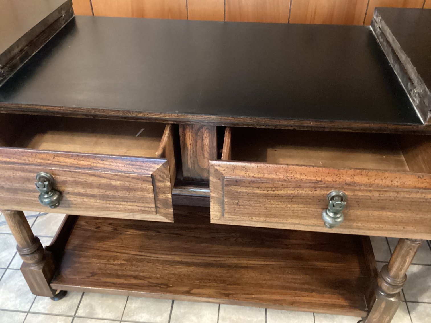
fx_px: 386
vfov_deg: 45.4
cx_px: 216
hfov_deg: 58.3
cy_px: 162
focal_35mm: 31
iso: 640
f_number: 2.4
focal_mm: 3.3
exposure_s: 1/17
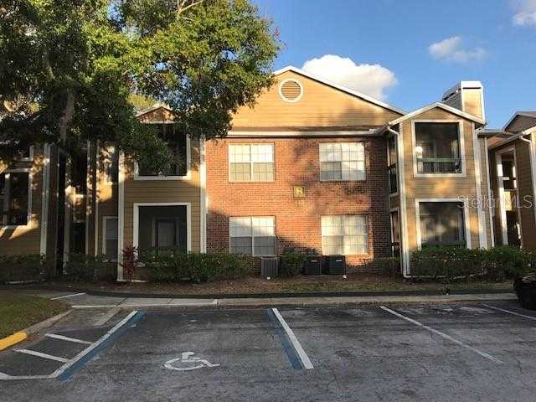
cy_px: 201
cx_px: 268
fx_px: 434
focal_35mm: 28
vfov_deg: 49.7
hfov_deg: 63.4
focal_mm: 3.99
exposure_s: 1/903
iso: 20
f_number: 1.8
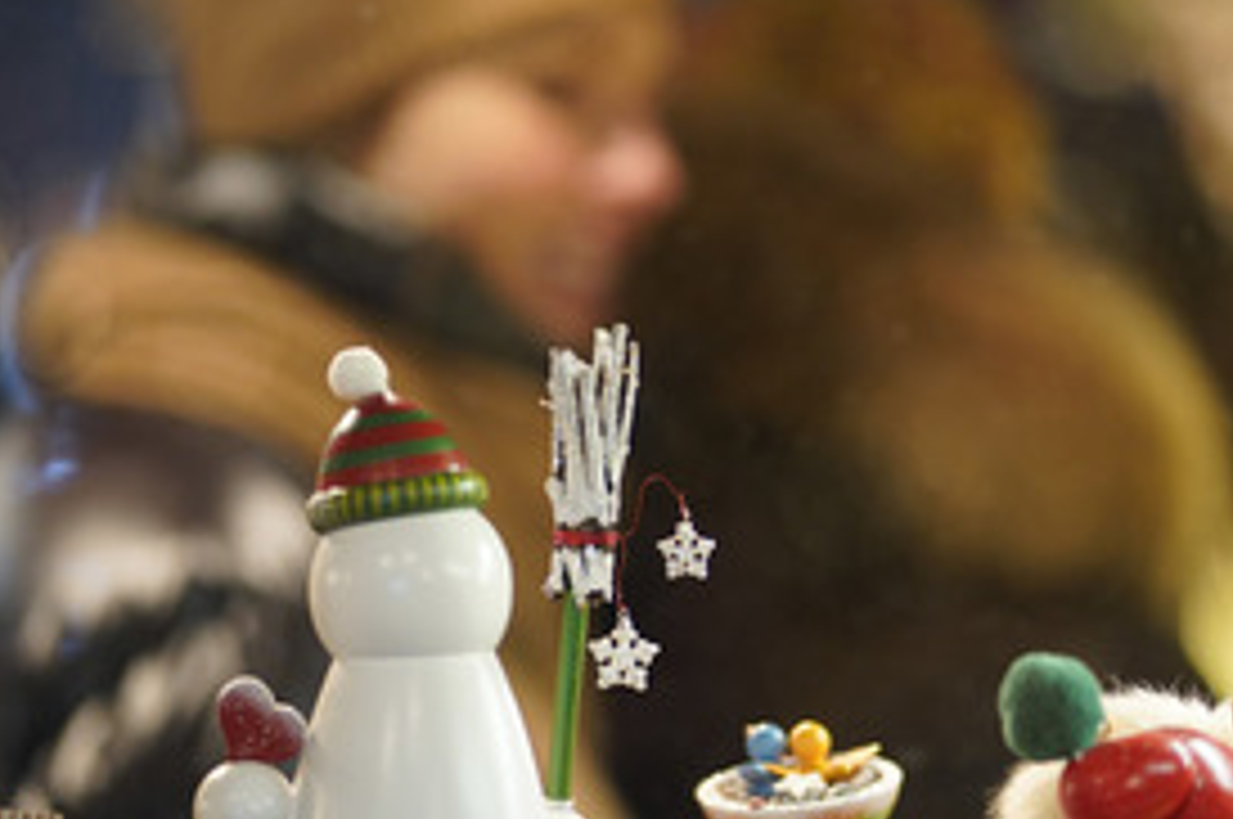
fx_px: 4789
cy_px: 486
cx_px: 718
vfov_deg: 9.8
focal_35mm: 140
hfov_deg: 14.7
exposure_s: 1/200
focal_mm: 85
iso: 1600
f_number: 2
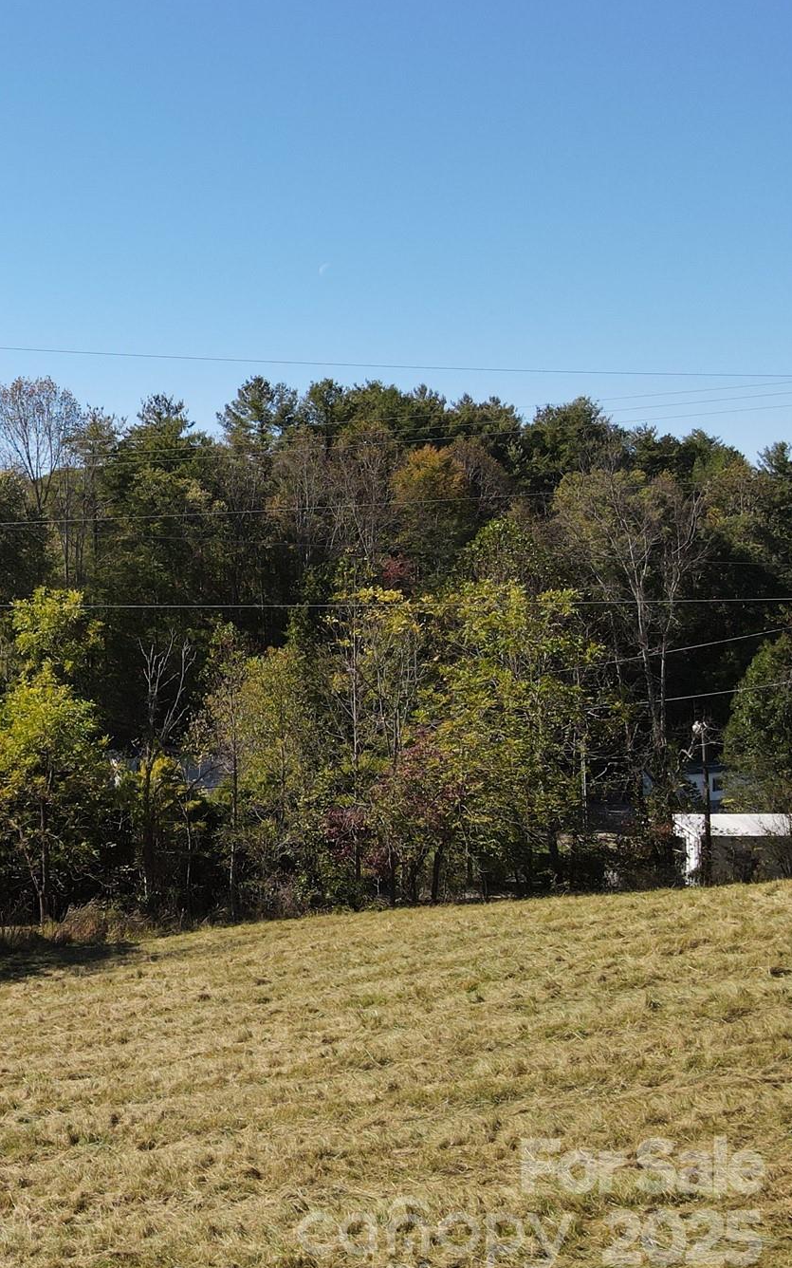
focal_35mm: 39
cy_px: 587
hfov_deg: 28.8
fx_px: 1347
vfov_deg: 50.3
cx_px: -138
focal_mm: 4.5
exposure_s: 1/500
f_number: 2.8
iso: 100
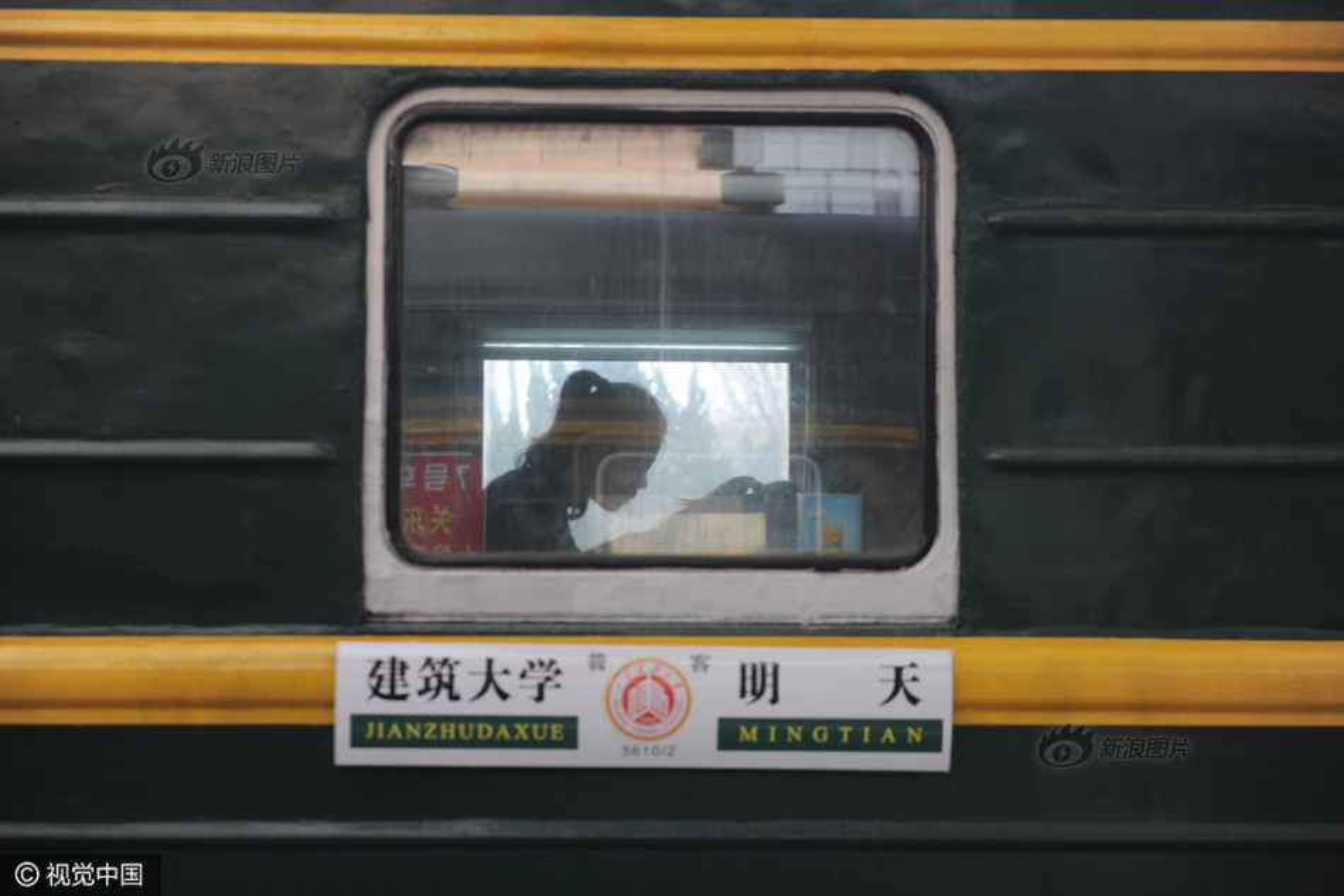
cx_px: 672
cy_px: 448
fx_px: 2614
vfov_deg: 19.5
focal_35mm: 70
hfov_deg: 28.8
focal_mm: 70
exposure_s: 1/160
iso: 100
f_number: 2.8
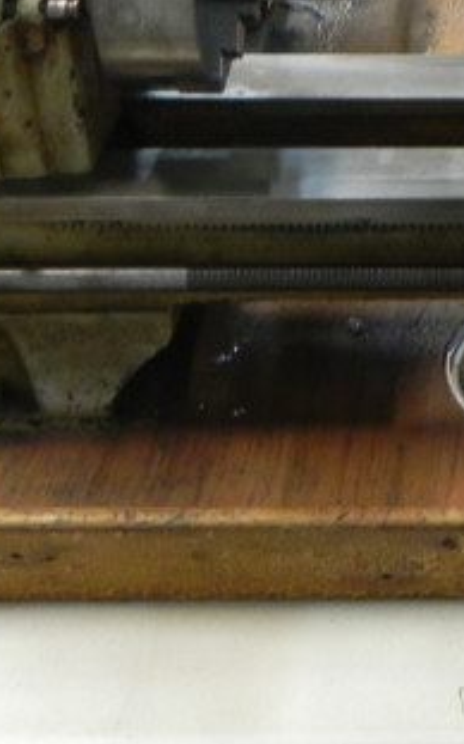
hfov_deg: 13.5
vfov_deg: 22.4
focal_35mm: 92
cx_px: 647
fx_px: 1864
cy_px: 231
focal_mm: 6.6
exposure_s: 1/15.4
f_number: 3.2
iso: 400
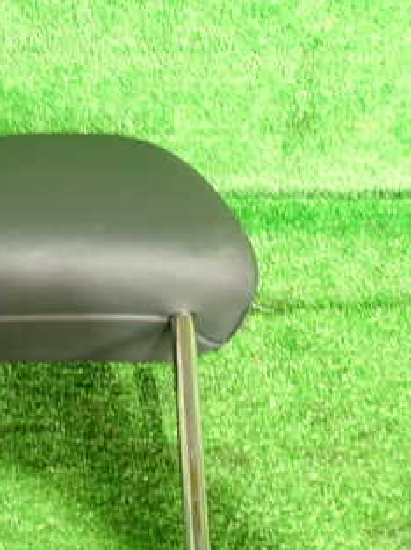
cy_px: 376
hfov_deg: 29.2
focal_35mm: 48
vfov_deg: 39.1
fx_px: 761
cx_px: 56
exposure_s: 1/25
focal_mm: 4.5
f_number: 2
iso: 800
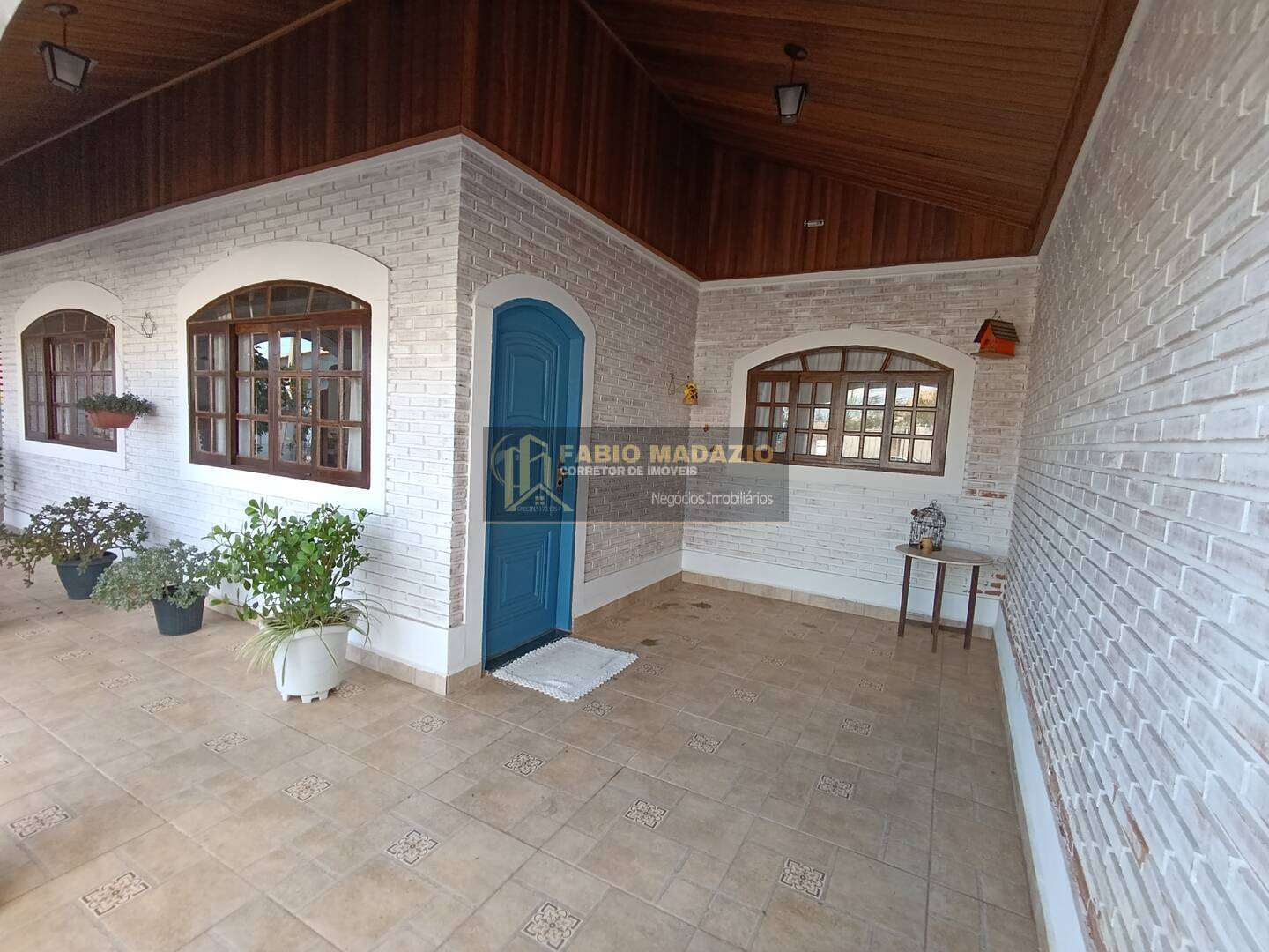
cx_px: 634
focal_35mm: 16
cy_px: 476
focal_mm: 1.65
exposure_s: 1/120
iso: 100
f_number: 2.2
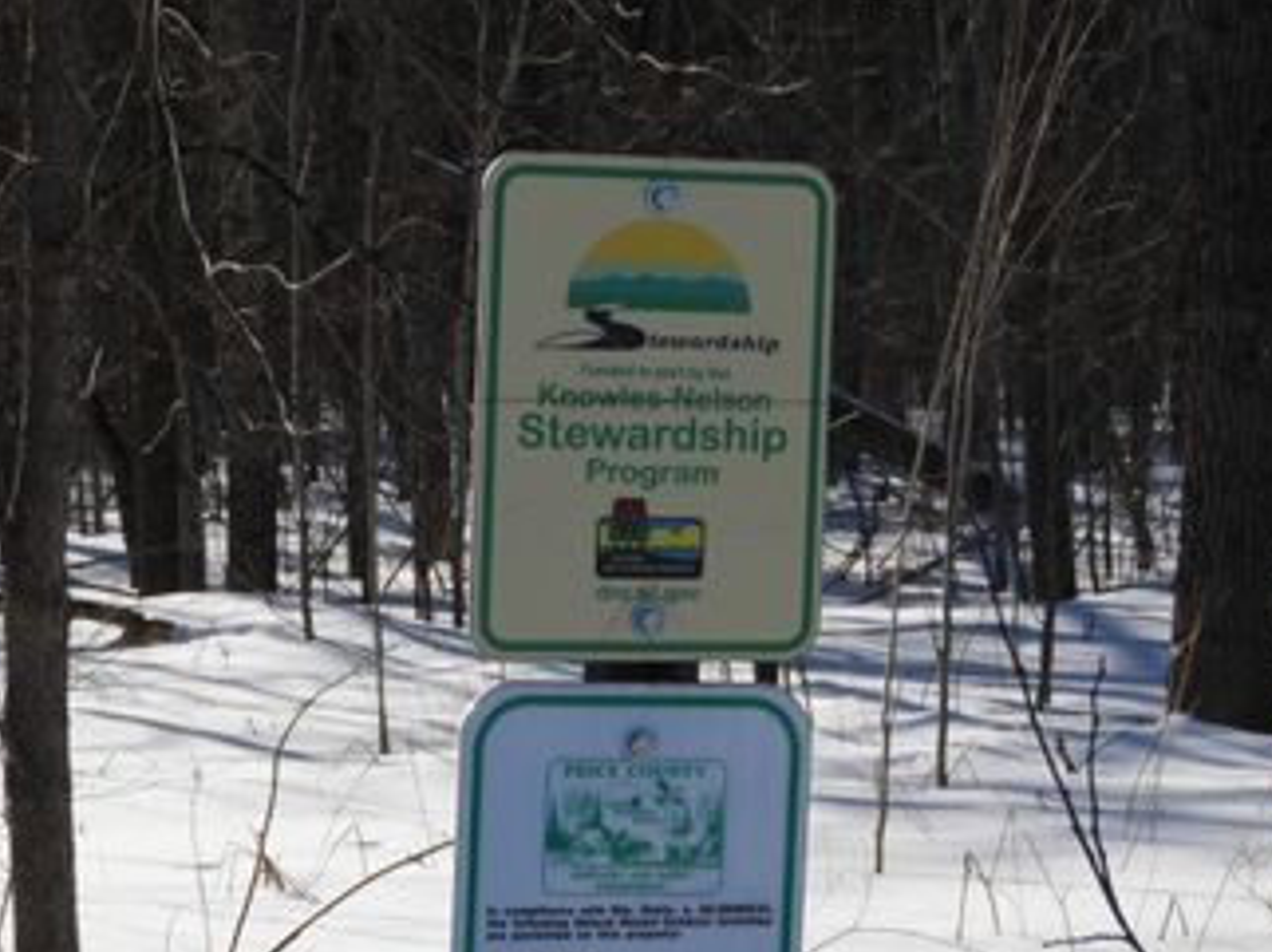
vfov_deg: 11.2
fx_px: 4847
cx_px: 735
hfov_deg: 14.9
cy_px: 602
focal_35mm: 132
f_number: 4.5
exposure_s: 1/1000
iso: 100
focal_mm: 15.2
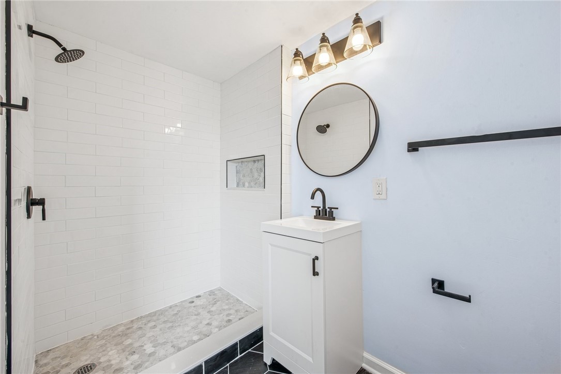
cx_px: 280
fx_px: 218
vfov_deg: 81.2
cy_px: 187
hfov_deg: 104.2
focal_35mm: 14
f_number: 11
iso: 50
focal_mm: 14
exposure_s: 1/2.5
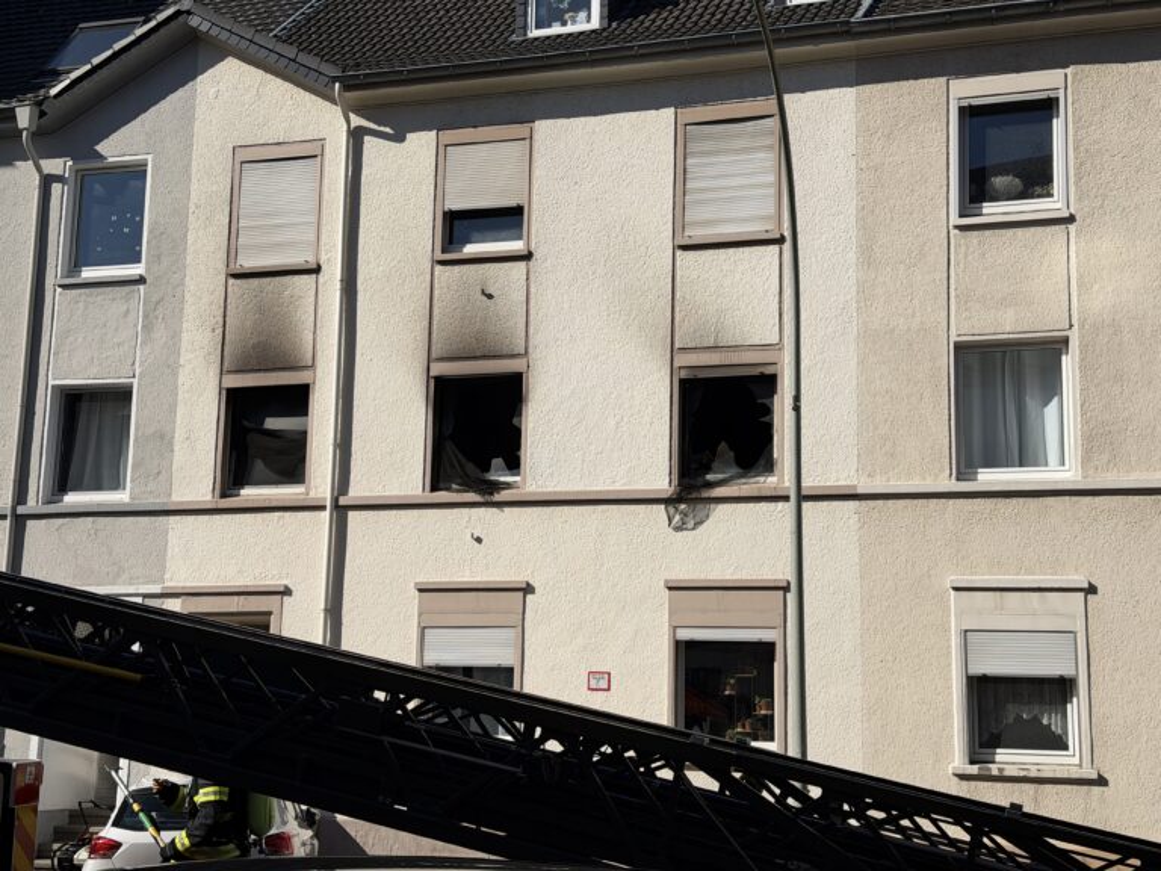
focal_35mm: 48
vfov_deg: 30.3
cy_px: 436
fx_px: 1610
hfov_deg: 39.7
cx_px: 580
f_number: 1.78
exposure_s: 1/9901
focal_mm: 6.76
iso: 64
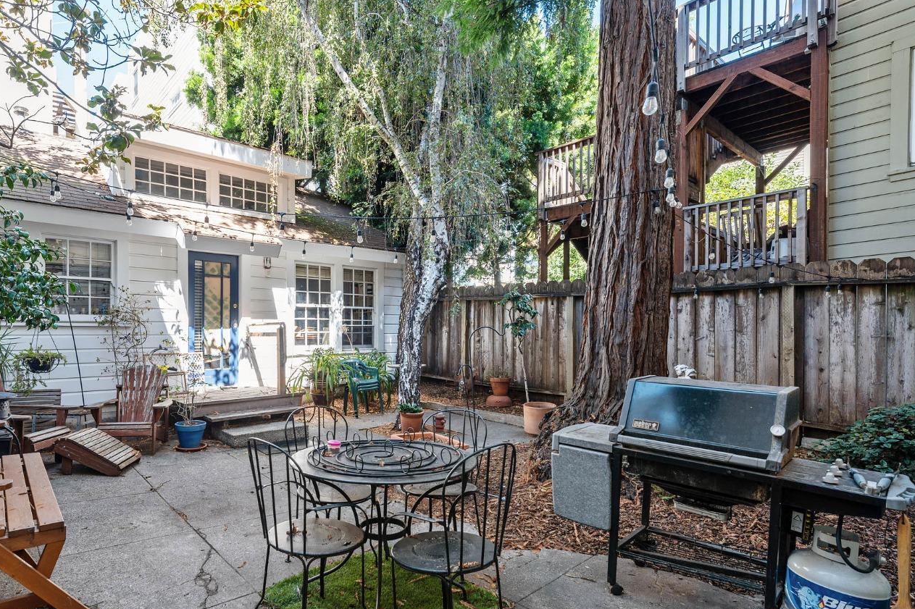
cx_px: 377
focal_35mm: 19
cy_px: 332
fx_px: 483
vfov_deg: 64.4
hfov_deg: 86.1
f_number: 8
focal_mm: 16
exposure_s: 1/25
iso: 125
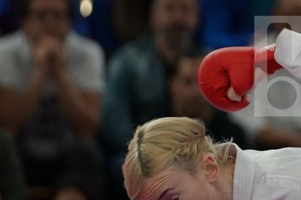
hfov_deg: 2.3
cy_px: 66
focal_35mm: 898
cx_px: 494
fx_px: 7508
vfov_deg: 1.5
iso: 1250
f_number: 2.8
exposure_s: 1/1000
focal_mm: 181
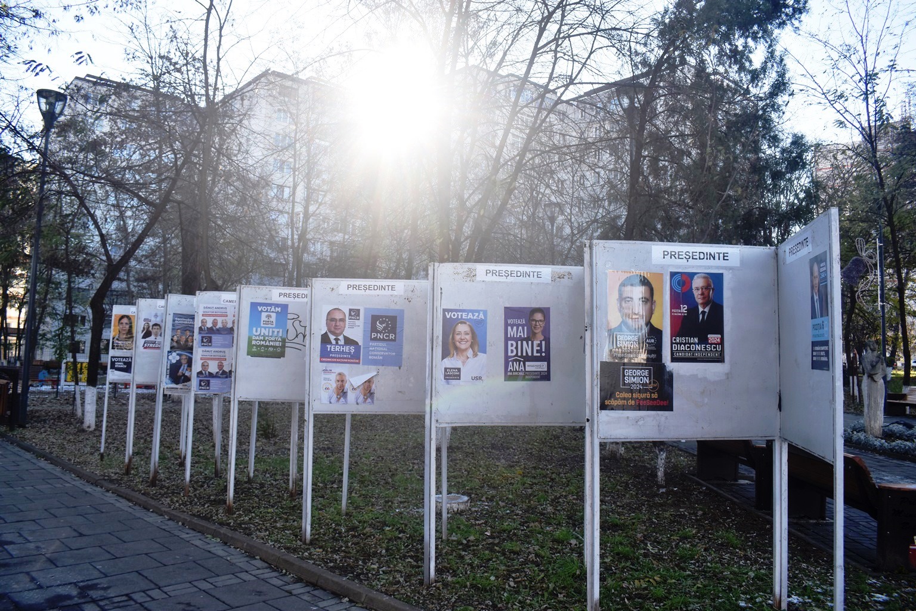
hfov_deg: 67.4
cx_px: 458
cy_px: 306
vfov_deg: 47.9
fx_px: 687
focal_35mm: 27
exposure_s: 1/250
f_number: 7.1
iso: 200
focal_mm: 18
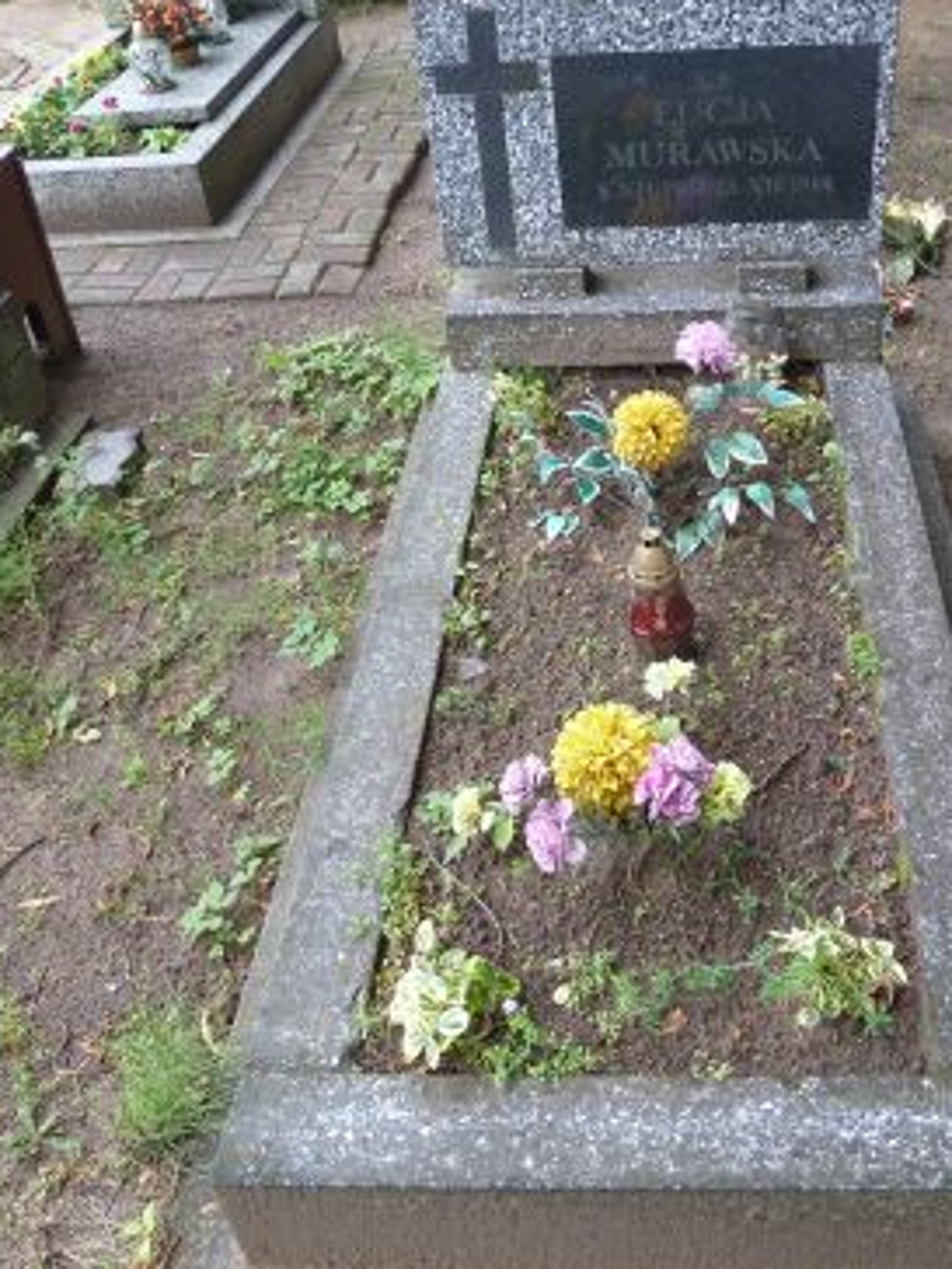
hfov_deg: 42.5
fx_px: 1210
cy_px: 523
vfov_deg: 55.0
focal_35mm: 33
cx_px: 617
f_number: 3.3
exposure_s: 1/30
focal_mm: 4.1
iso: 125
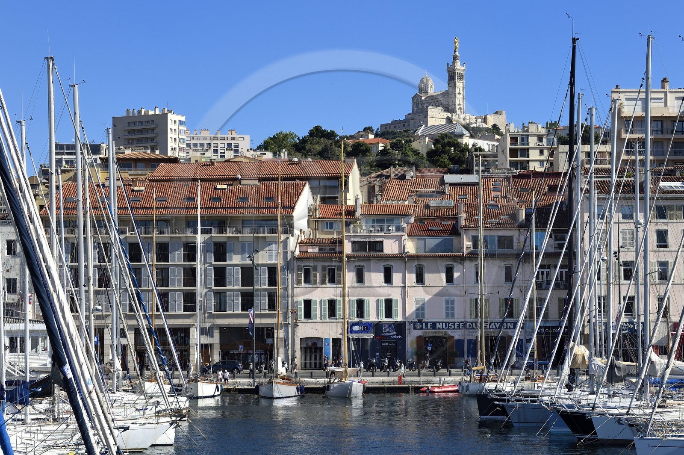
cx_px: 342
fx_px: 1633
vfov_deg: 15.9
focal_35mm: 86
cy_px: 228
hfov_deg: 23.7
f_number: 10
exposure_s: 1/500
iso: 200
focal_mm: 86
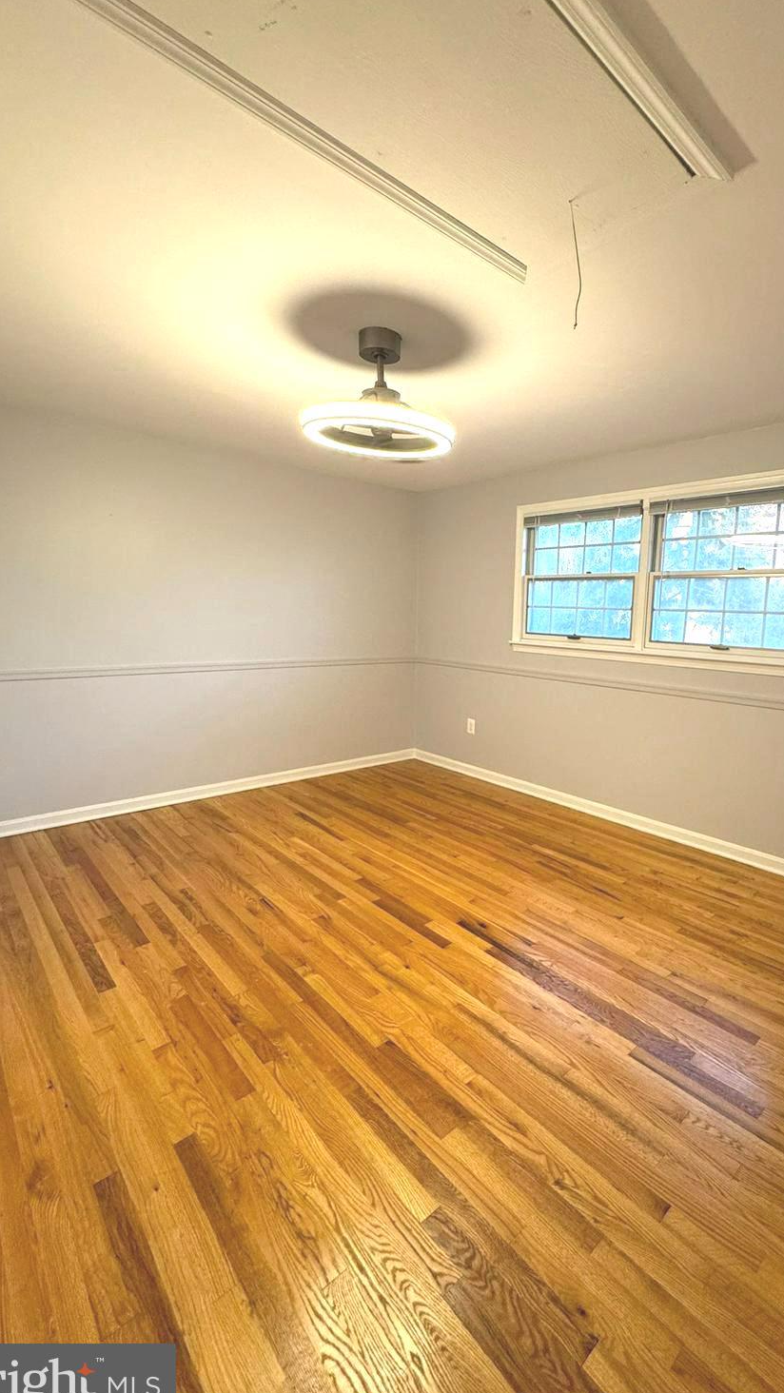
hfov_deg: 66.2
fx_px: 591
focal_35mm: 16
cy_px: 691
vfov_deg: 99.4
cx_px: 486
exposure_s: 1/60
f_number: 2.2
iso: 200
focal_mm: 2.22
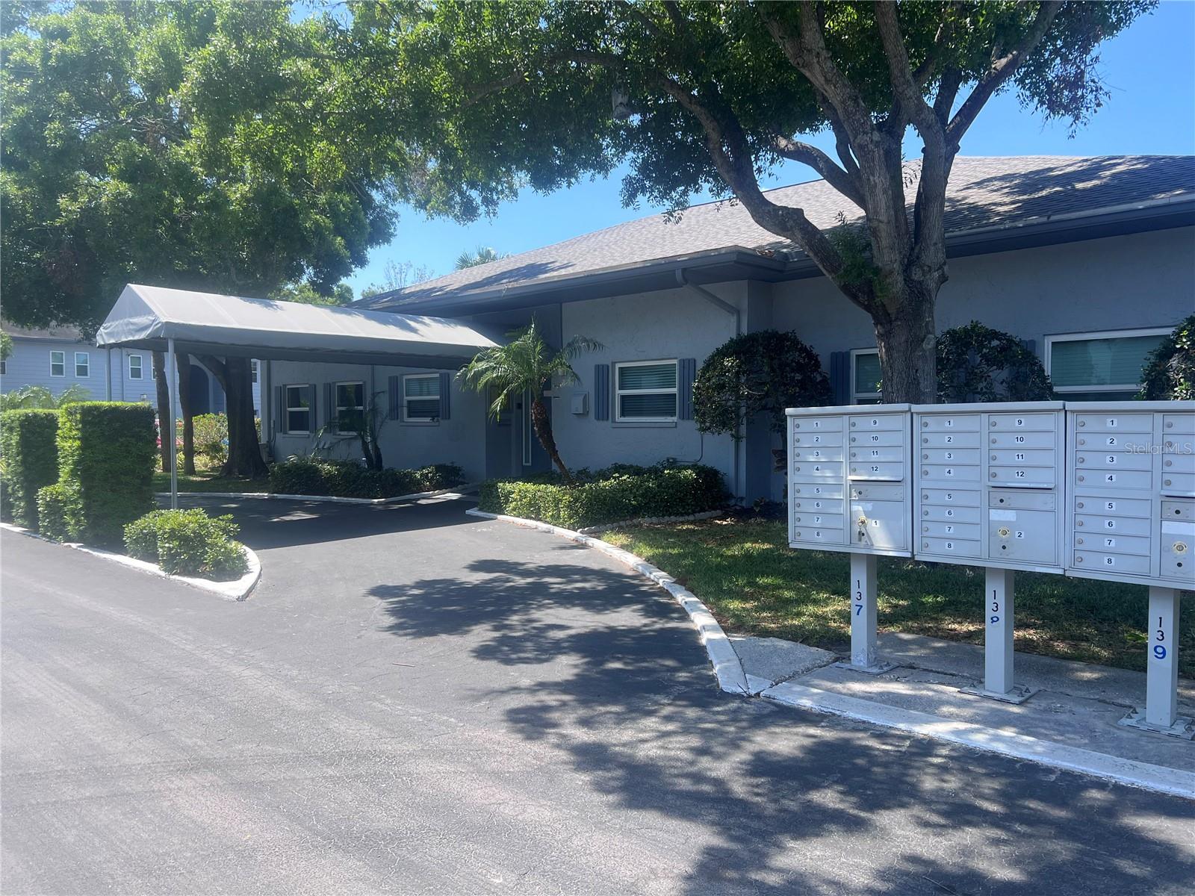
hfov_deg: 67.3
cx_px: 598
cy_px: 448
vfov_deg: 53.1
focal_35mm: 26
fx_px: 898
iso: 50
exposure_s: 1/1779
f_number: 1.5
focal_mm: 5.7
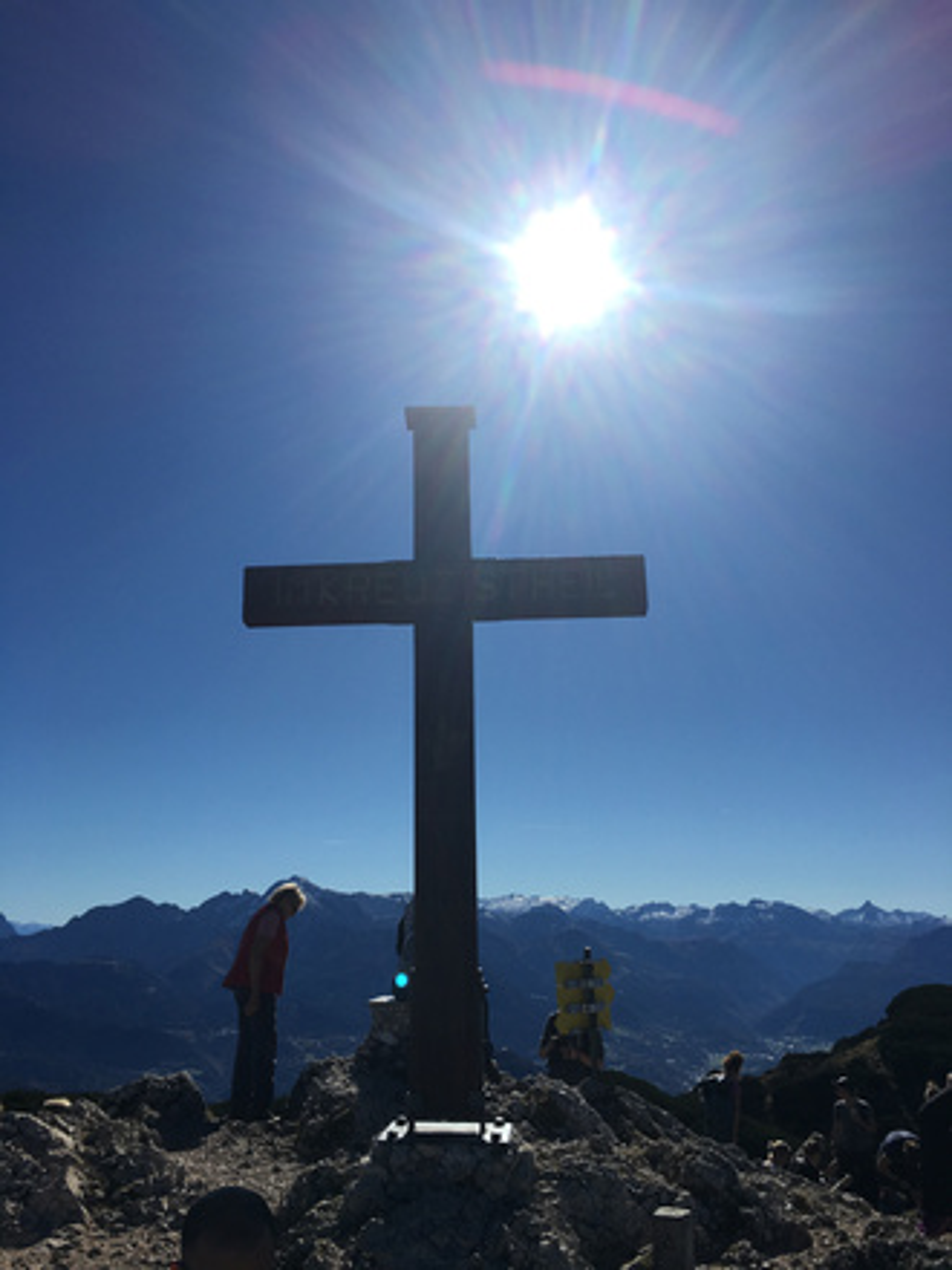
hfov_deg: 48.2
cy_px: 635
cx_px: 476
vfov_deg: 61.7
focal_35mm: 29
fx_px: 1063
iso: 25
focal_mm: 4.15
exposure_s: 1/5917
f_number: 2.2
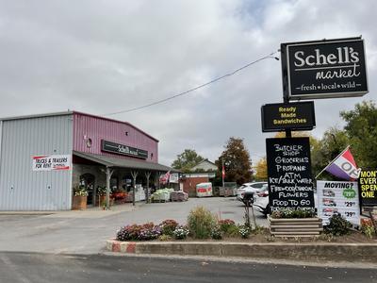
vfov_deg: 48.2
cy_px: 142
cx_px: 188
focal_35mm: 29
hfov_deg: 61.7
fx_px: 316
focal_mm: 3
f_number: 1.8
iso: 16
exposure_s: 1/3125
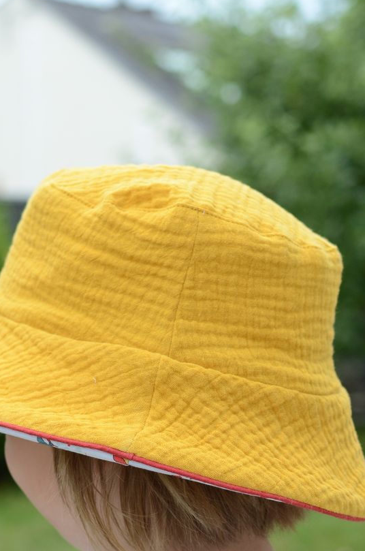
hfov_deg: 13.9
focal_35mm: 98
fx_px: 1496
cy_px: 455
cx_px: 99
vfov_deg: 20.6
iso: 320
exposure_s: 1/1000
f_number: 3.5
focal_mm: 35
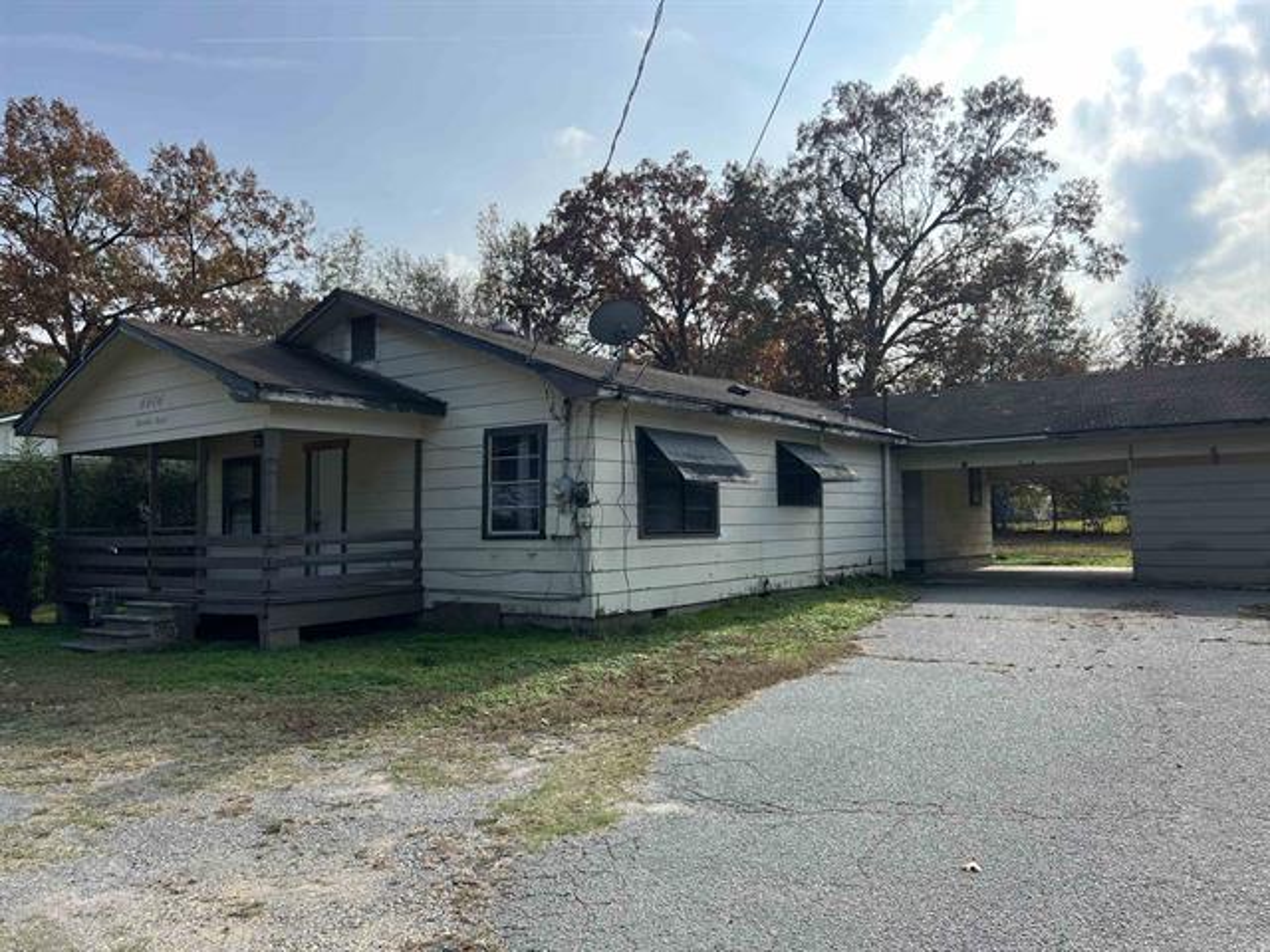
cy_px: 476
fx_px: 954
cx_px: 635
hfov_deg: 67.3
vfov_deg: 53.1
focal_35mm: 26
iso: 50
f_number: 1.5
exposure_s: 1/3571
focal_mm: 5.7
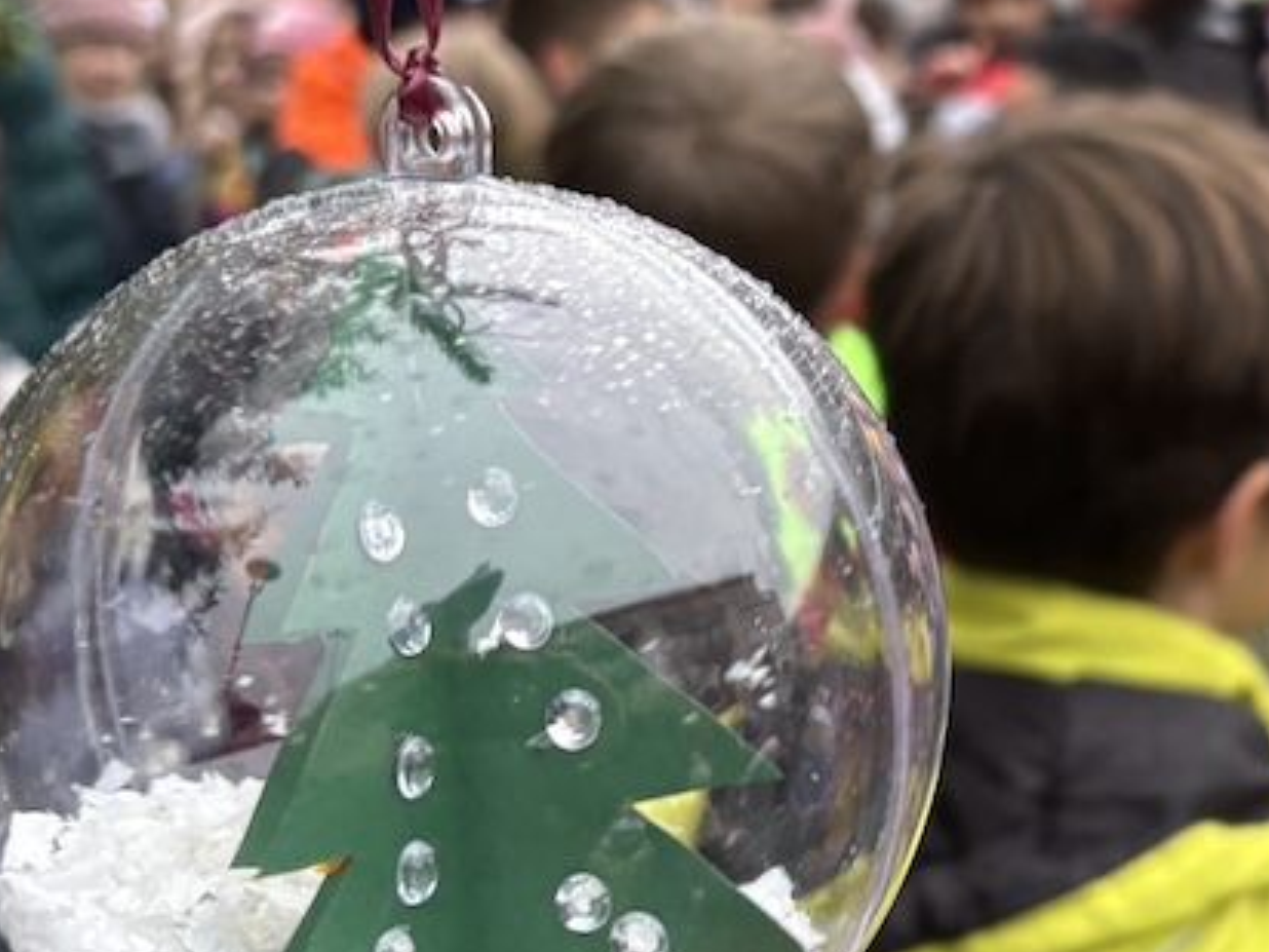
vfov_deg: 20.4
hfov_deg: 26.3
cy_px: 371
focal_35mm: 72
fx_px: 2639
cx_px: 1090
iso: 125
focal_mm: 5.96
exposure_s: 1/66
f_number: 1.6
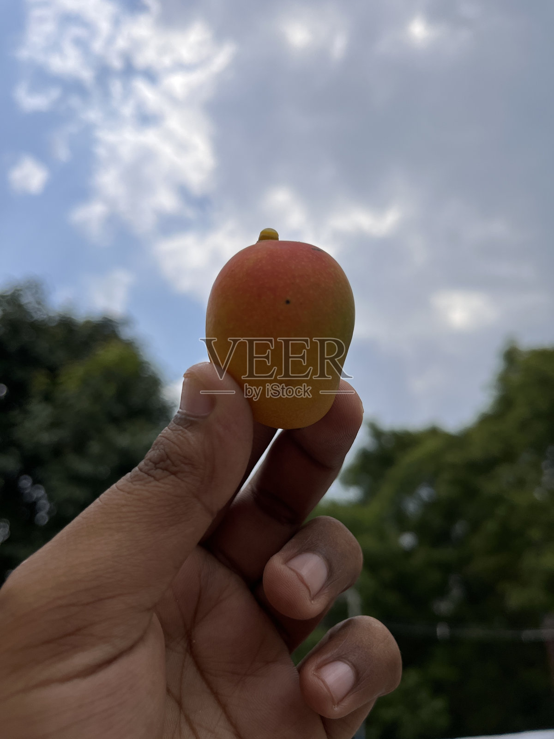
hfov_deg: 53.1
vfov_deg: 67.3
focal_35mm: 26
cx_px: 277
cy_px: 370
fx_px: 555
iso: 50
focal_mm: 5.1
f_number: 1.6
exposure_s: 1/6897
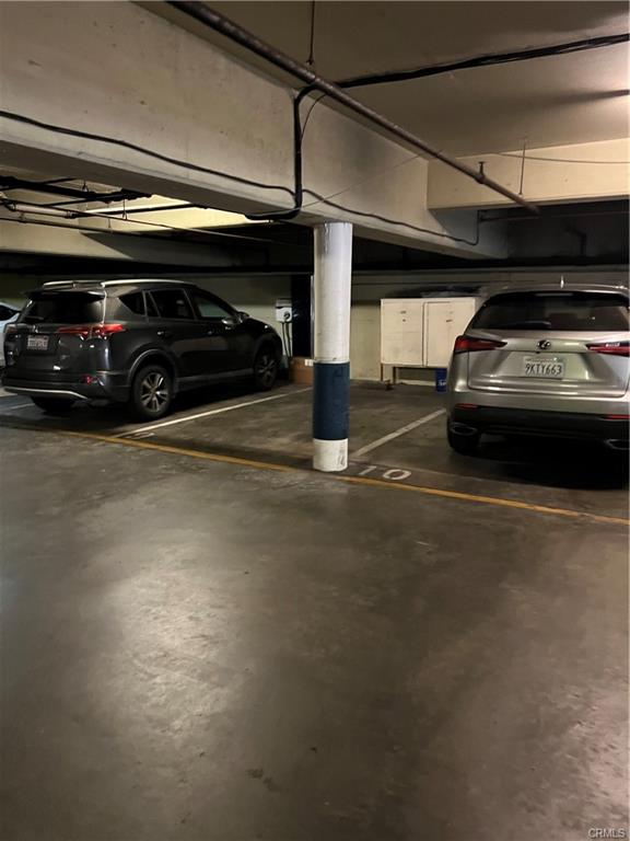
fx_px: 631
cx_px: 315
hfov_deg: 53.1
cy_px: 420
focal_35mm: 26
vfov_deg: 67.3
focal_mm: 5.7
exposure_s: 1/30
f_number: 1.5
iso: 640
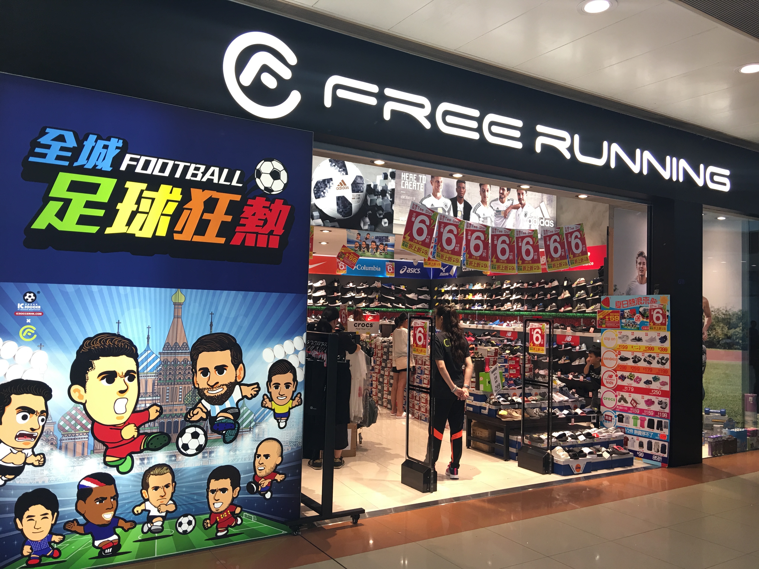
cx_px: 380
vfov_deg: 48.2
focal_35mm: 29
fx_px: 636
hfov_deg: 61.7
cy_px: 284
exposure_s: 1/33
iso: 25
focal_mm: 4.15
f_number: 2.2
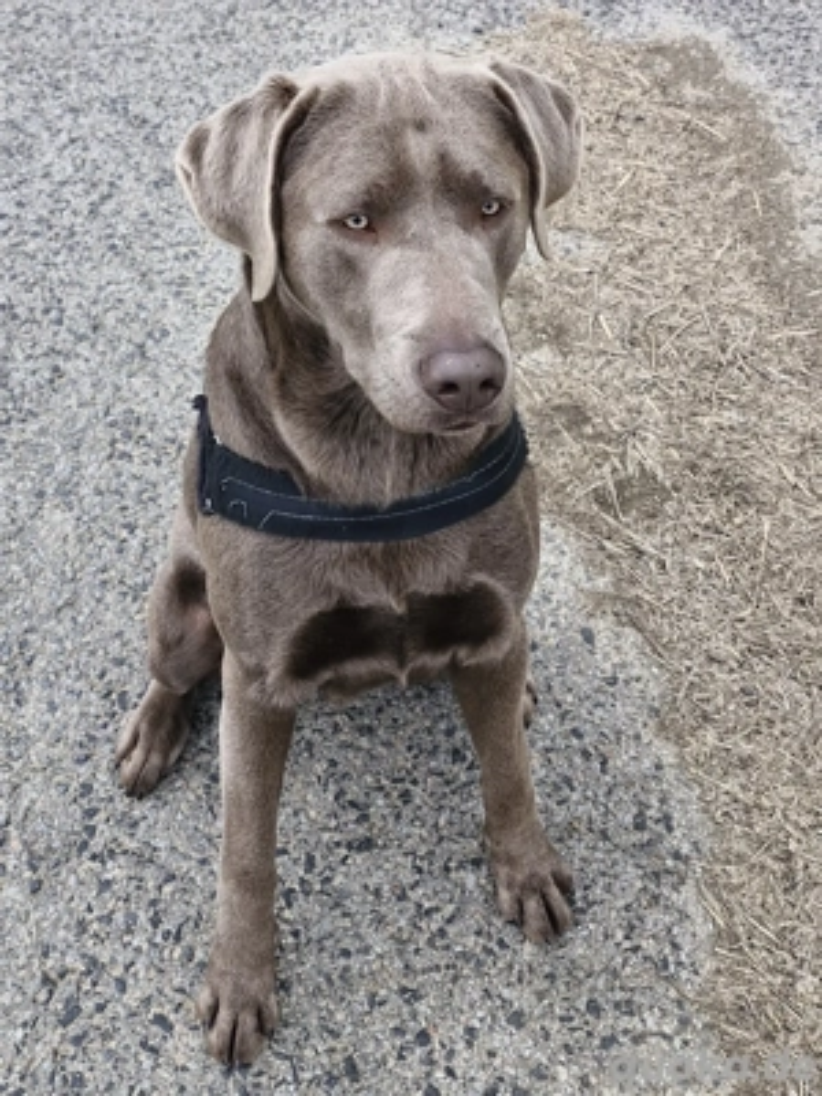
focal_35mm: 23
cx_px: 411
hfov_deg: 58.9
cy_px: 548
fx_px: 728
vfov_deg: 73.9
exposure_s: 1/625
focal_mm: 5.54
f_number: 1.8
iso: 50
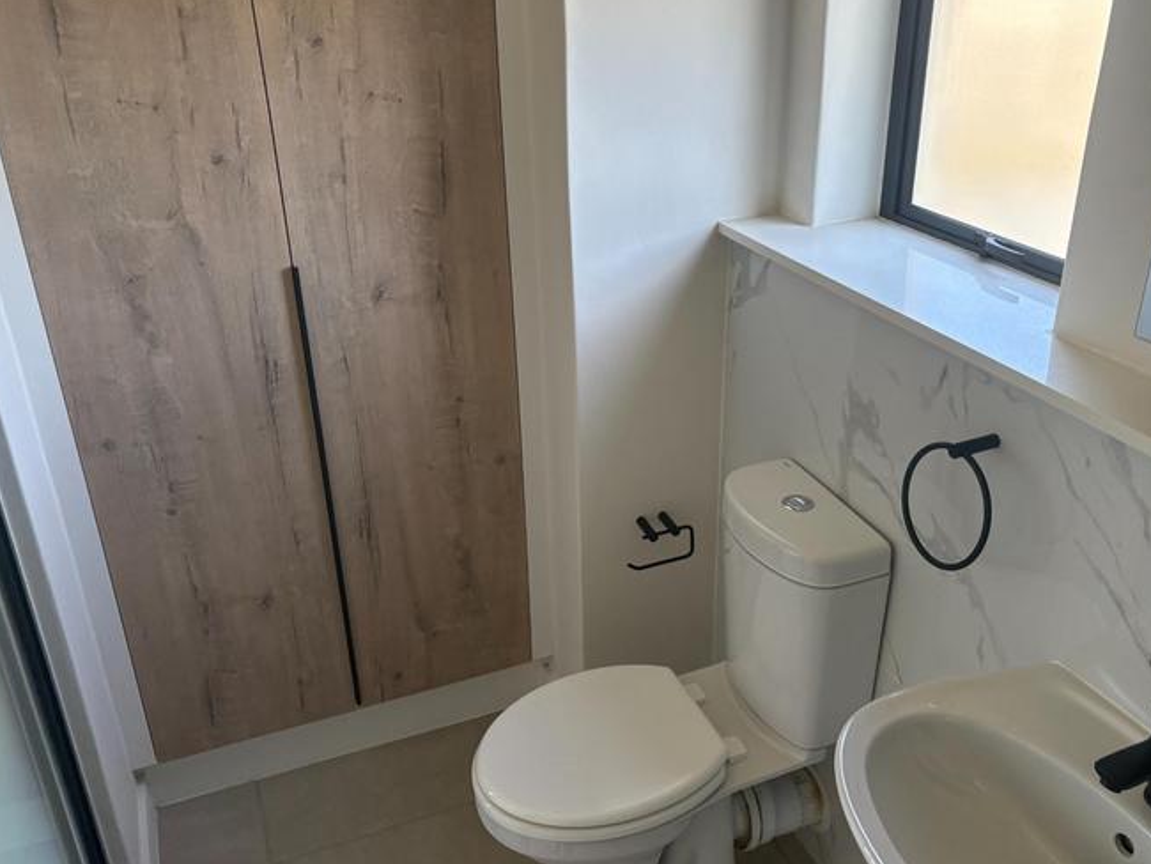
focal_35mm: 32
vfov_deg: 44.2
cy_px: 436
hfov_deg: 56.6
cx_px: 662
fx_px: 1064
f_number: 1.6
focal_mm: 5.96
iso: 125
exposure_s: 1/219
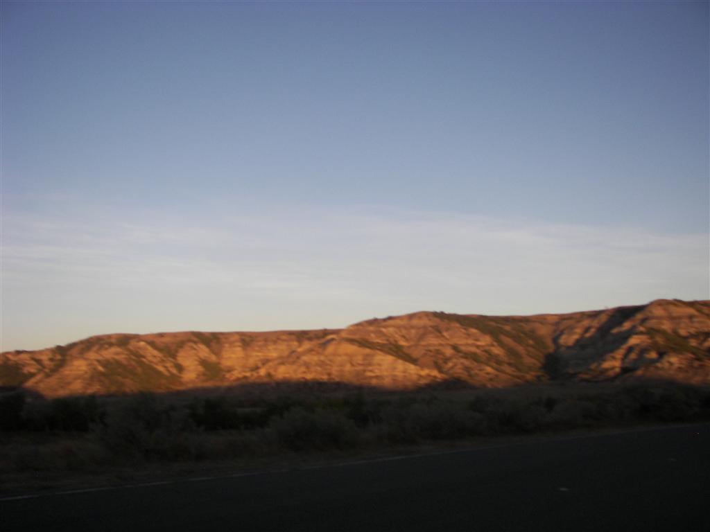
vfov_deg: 39.7
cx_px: 355
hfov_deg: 51.4
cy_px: 266
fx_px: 738
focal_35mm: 36
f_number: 2.8
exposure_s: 1/400
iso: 64
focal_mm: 6
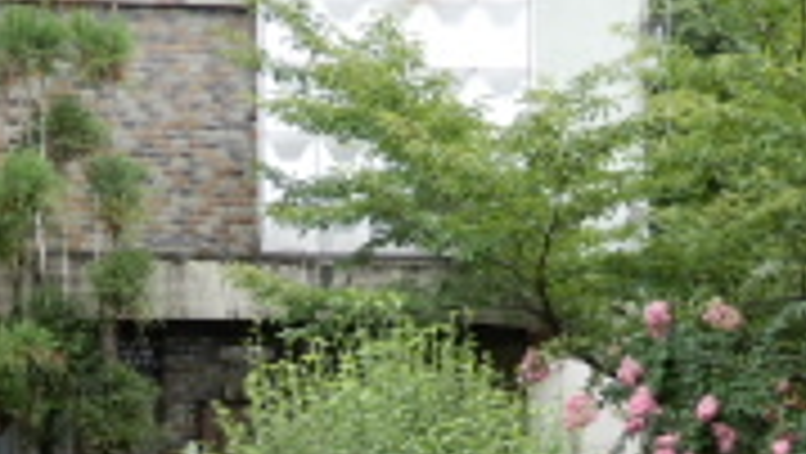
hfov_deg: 20.9
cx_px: 369
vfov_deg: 11.6
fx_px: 2182
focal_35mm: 102
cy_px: 580
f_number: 4
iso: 80
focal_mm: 7.5
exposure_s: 1/100
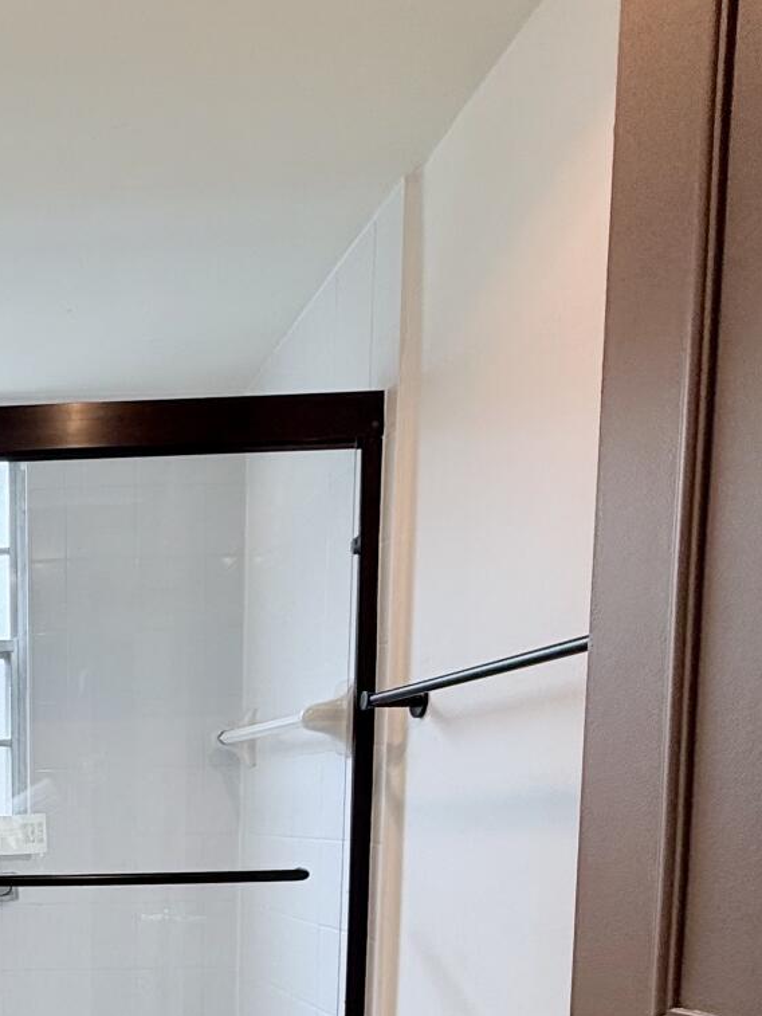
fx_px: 1086
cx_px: -97
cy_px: 945
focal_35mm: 37
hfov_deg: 33.3
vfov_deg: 44.8
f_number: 2.2
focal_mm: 2.22
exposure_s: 1/224
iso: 64
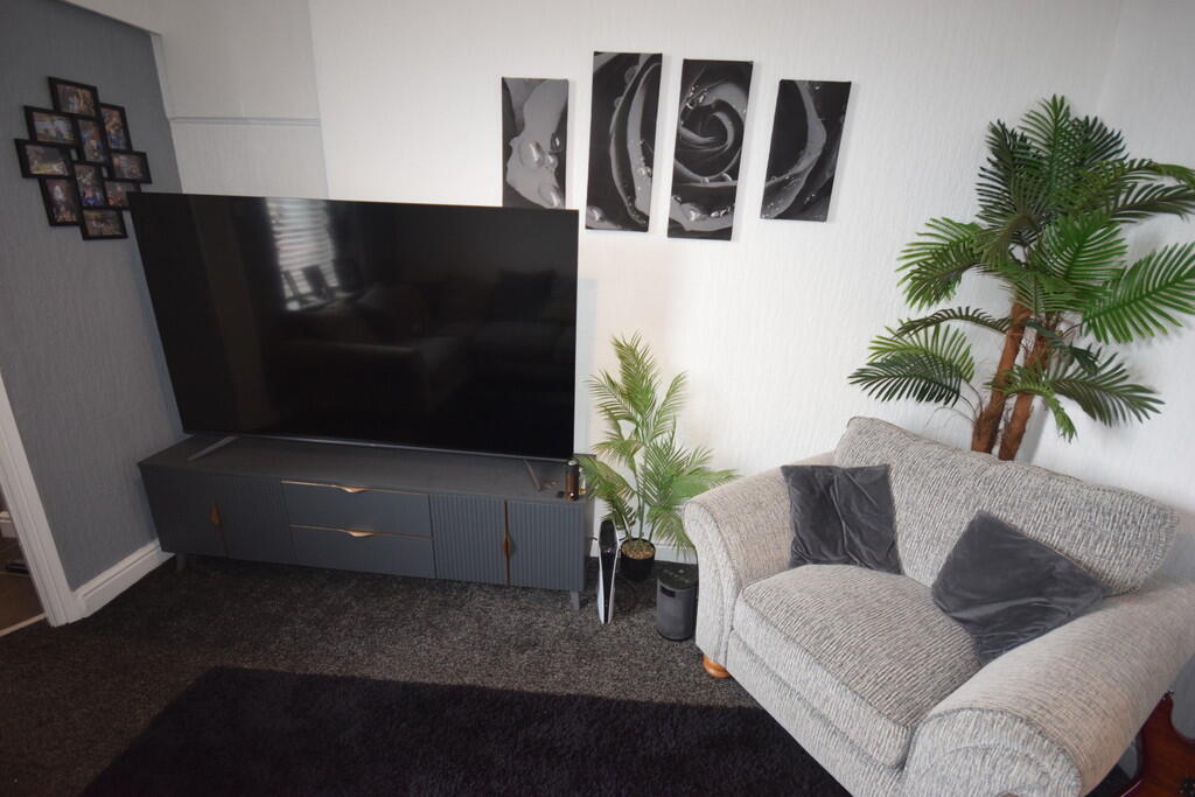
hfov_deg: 100.4
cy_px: 398
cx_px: 598
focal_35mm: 15
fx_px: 498
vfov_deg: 77.3
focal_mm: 10
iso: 1400
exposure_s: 1/60
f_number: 4
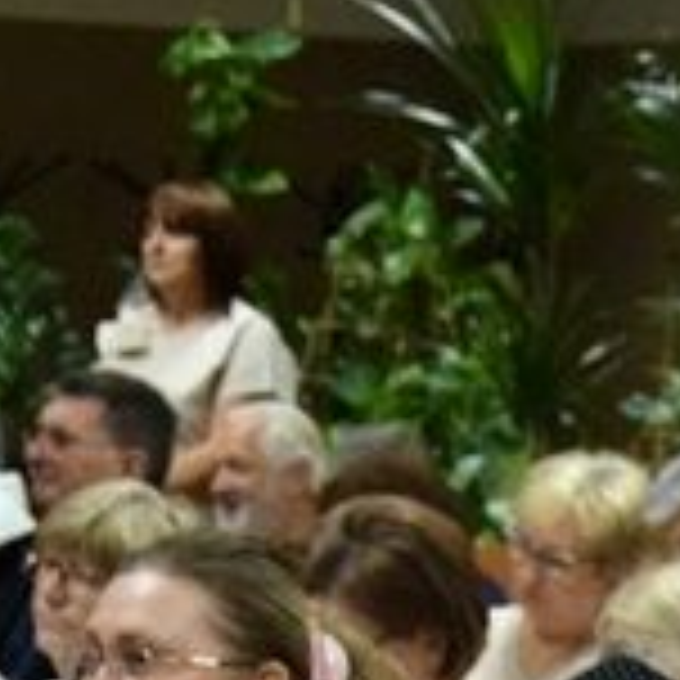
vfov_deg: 8.8
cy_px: 1229
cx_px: 779
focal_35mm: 190
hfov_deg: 9.1
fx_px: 4212
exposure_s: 1/100
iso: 2000
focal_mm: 25
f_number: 4
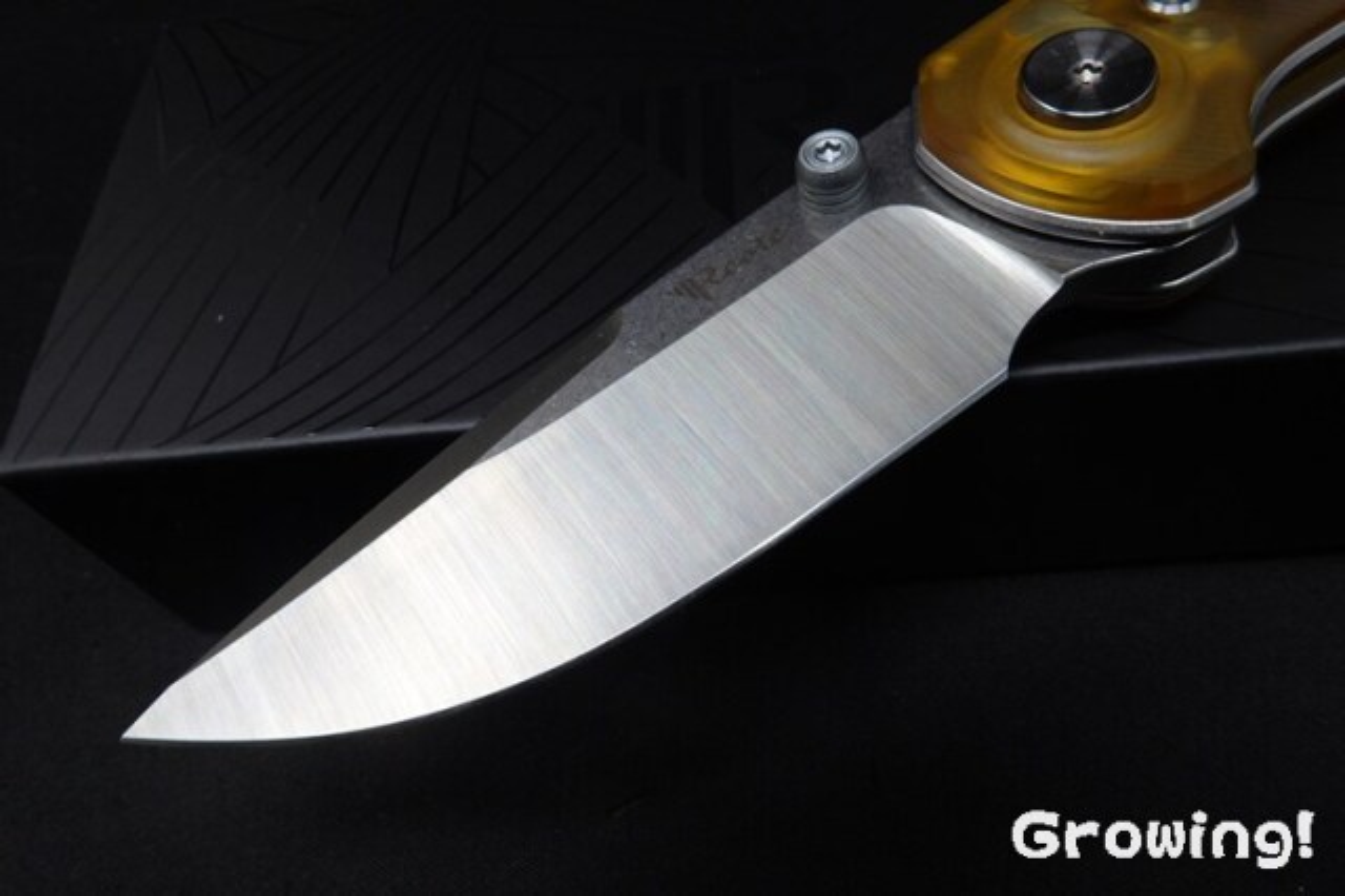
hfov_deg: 63.7
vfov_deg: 44.9
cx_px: 672
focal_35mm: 29
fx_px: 1083
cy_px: 448
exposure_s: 1/30
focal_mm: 10.83
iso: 800
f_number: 11
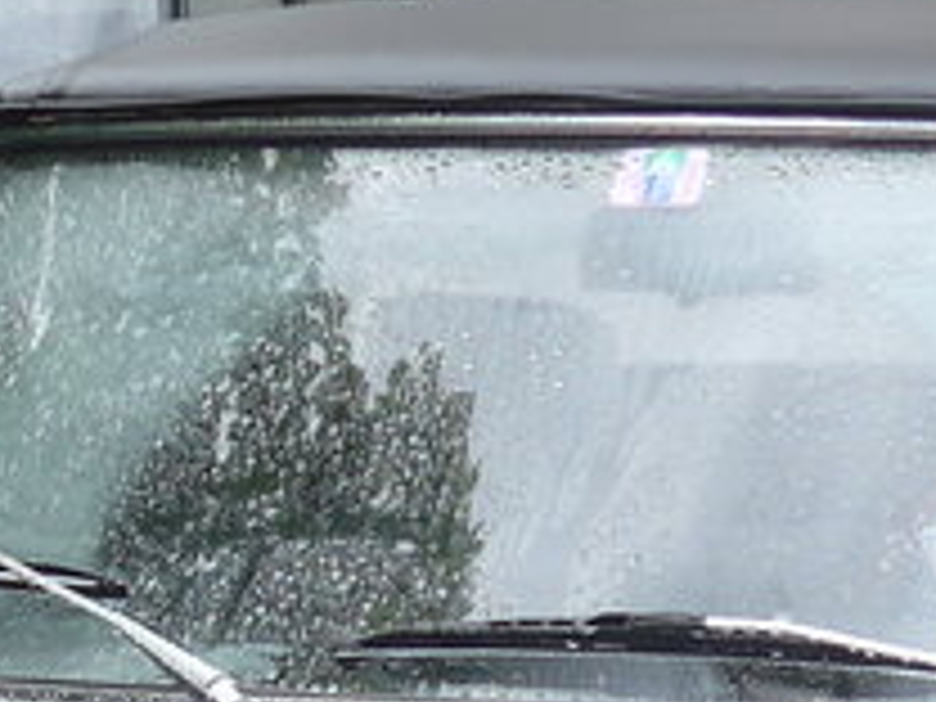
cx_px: 94
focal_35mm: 196
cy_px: 1458
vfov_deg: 7.3
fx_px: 5300
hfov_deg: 10.0
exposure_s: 1/125
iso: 80
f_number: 2.8
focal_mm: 7
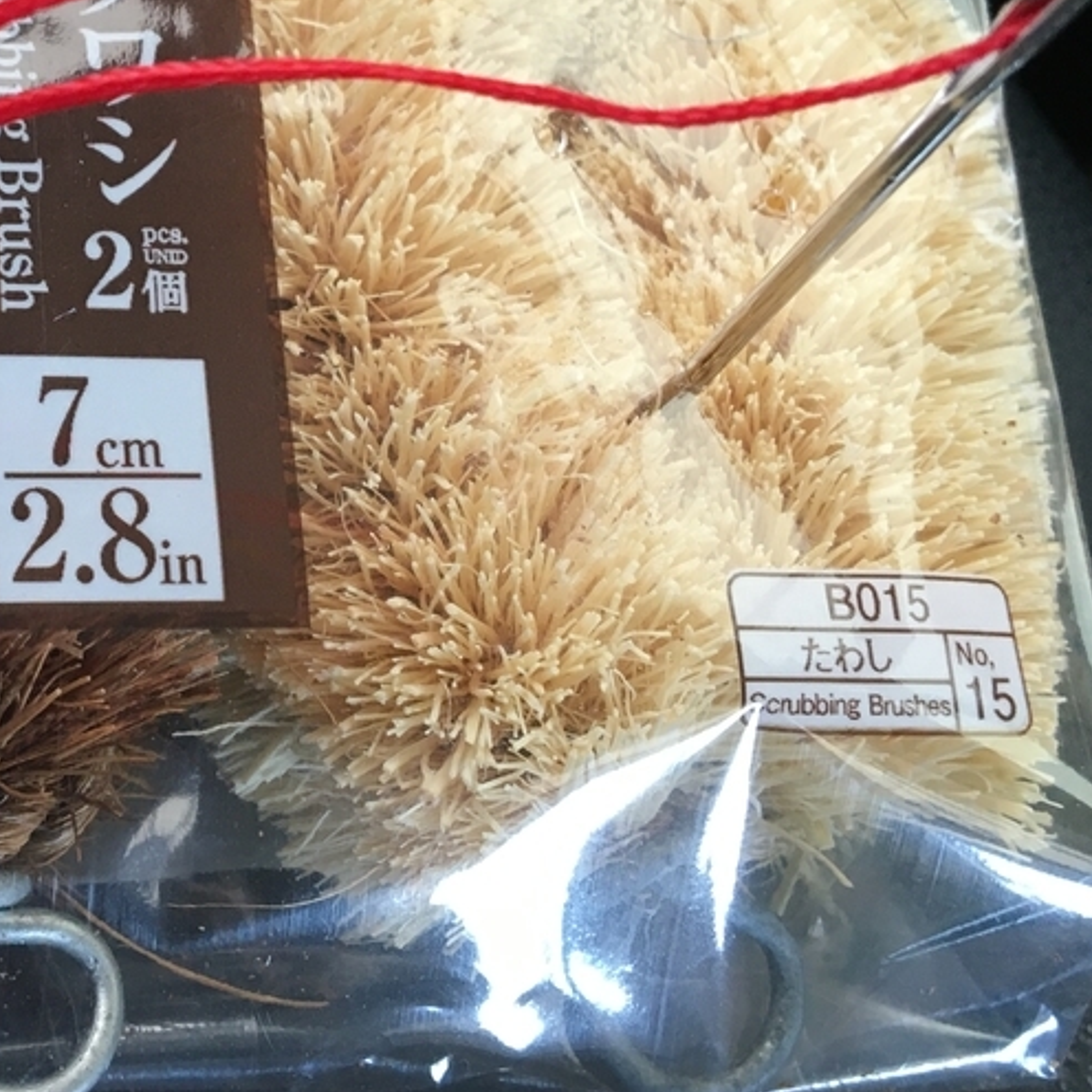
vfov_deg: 27.5
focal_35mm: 62
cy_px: 326
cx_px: 134
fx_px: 2213
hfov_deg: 26.9
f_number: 2.2
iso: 32
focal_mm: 4.15
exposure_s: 1/30
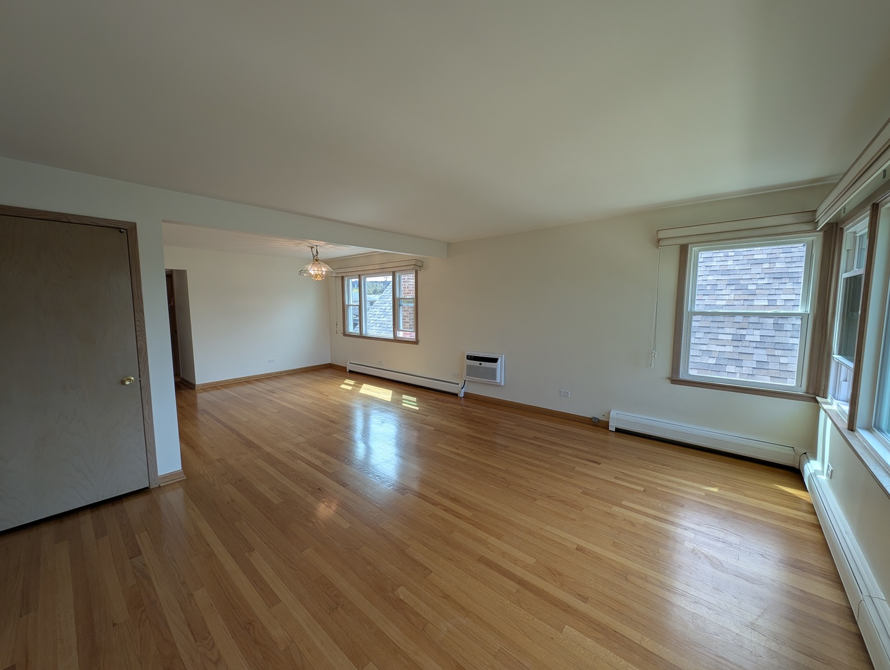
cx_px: 445
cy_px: 335
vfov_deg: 94.7
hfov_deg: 110.5
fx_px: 309
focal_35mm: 12
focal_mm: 2.23
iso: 37
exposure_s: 1/160
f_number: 1.95
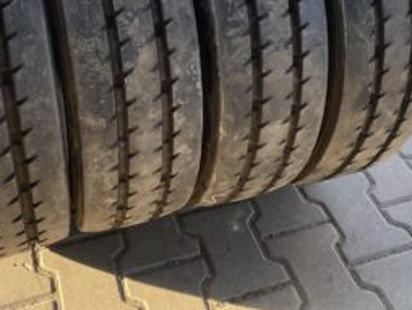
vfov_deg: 31.9
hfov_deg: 42.8
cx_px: 182
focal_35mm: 44
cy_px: 53
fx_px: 524
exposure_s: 1/122
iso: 40
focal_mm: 4.25
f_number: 1.8
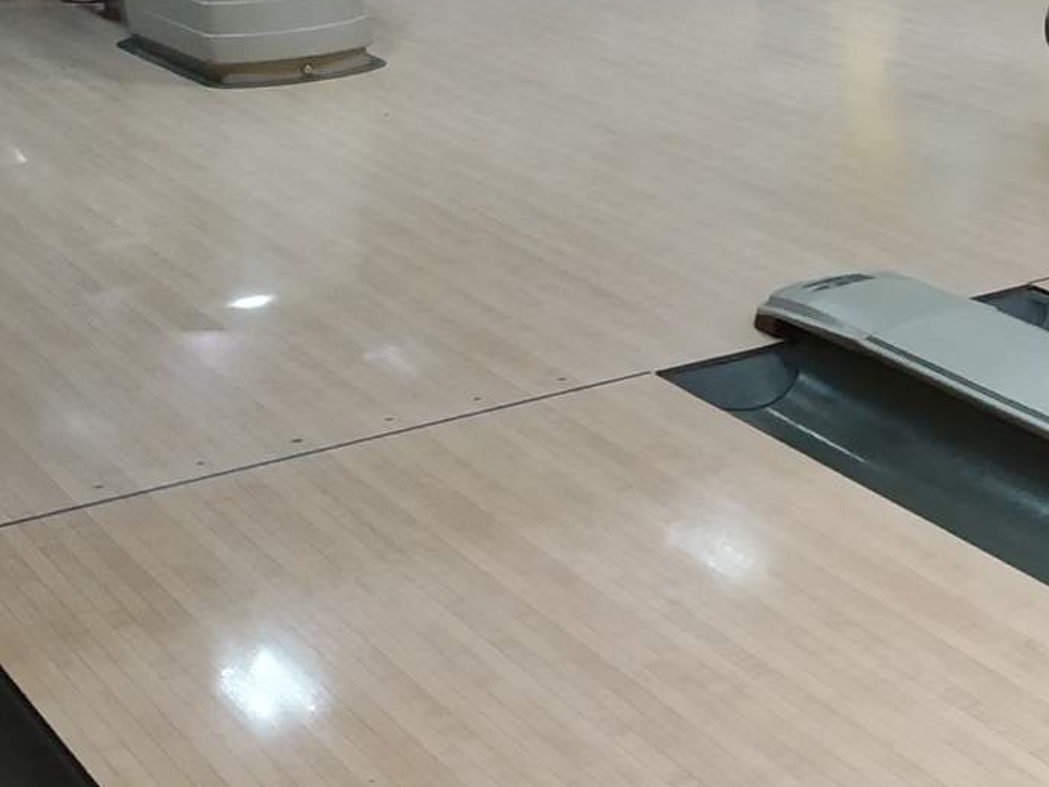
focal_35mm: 76
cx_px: 1360
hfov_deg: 22.9
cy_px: 178
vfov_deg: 19.2
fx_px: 2303
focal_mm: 3.82
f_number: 2.2
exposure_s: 1/20
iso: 640
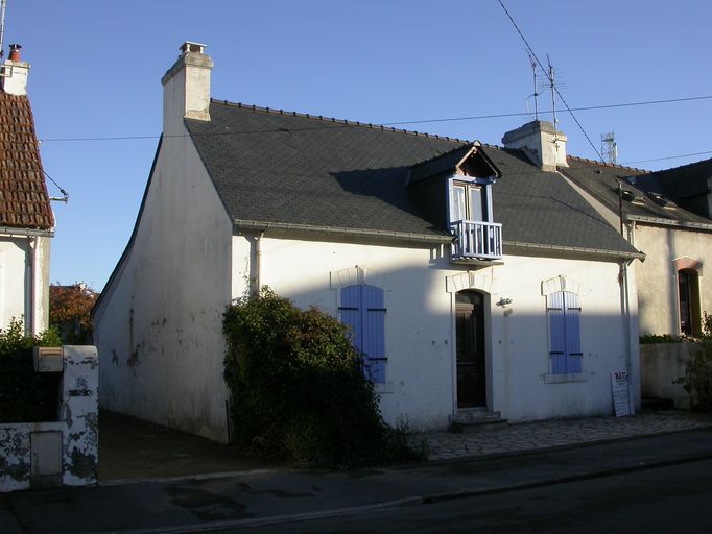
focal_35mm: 38
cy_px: 267
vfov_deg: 37.7
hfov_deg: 49.0
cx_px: 356
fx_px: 782
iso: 100
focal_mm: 7.85
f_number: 6.7
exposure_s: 1/260
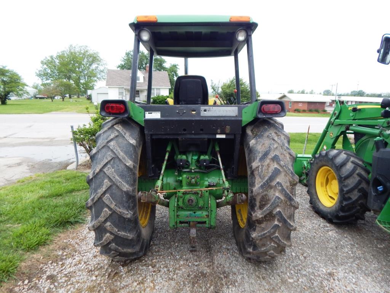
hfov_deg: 76.4
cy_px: 146
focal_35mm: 22
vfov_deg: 61.1
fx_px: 248
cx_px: 195
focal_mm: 4
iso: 125
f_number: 3
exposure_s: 1/100
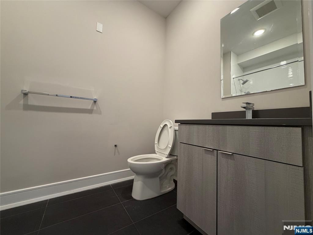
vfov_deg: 85.7
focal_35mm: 14
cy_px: 118
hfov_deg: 102.1
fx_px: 127
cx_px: 156
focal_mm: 2.22
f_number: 2.2
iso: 320
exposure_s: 1/120
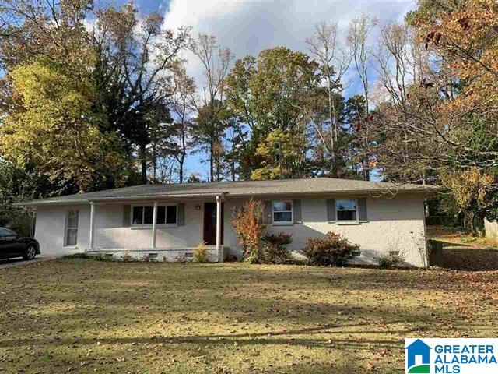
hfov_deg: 67.3
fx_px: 374
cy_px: 187
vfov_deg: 53.1
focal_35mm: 26
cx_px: 249
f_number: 1.8
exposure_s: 1/879
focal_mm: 4.25
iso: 25
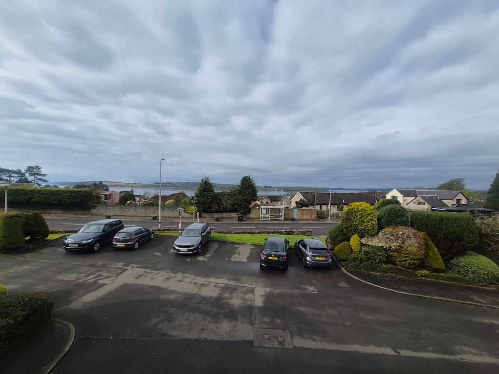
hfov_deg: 106.2
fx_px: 187
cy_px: 187
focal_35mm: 13
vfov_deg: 89.9
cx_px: 250
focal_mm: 1.74
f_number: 2.2
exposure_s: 1/2496
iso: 50
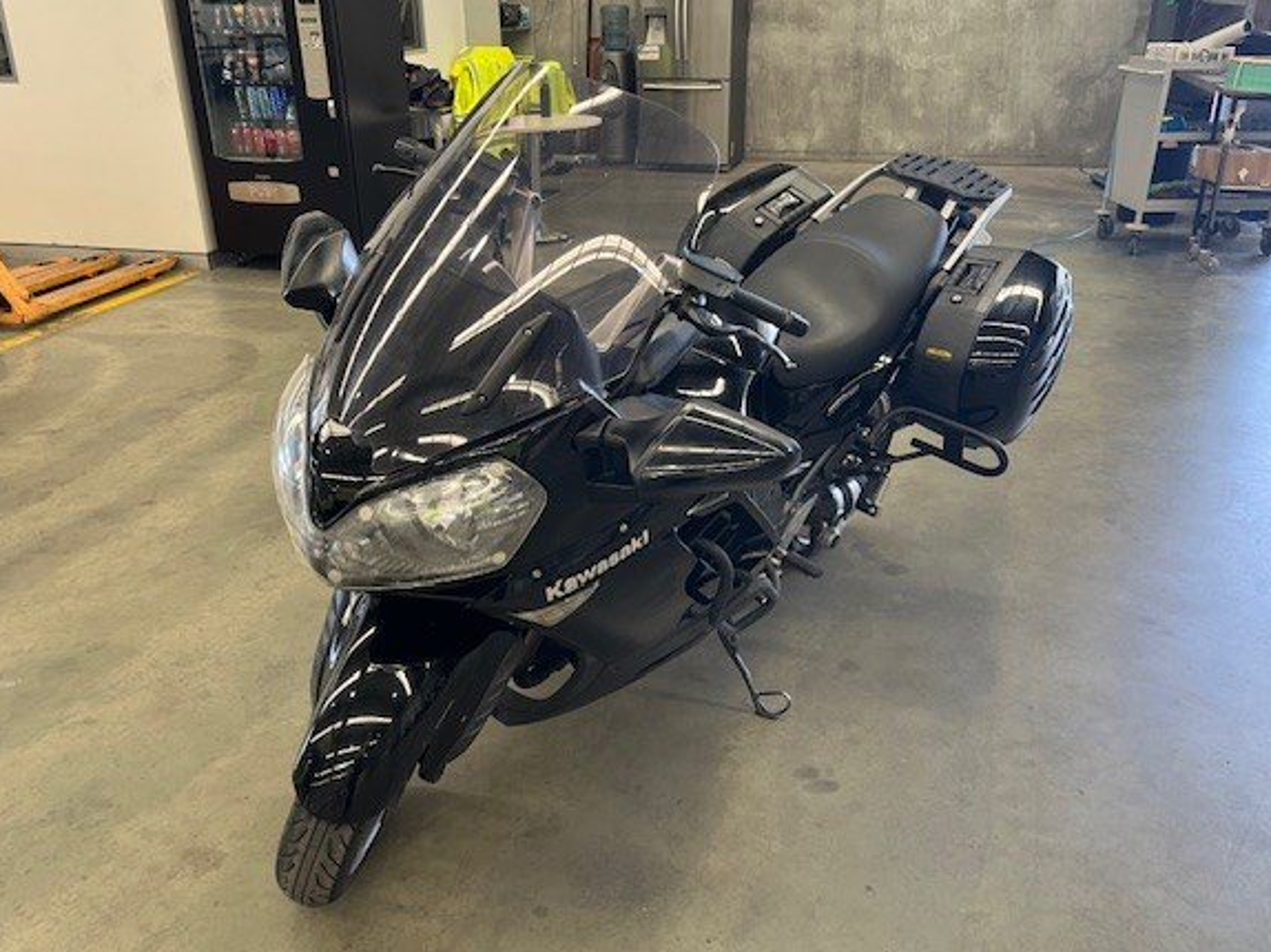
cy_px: 496
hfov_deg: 61.7
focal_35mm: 29
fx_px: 1064
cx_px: 633
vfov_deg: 48.2
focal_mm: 5.1
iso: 125
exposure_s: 1/100
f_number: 1.6
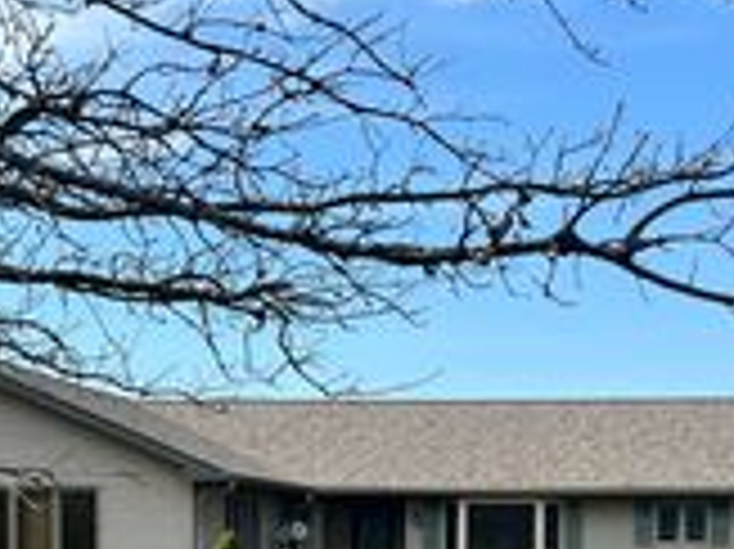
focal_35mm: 80
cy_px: 605
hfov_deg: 24.4
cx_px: 459
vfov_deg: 17.8
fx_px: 1695
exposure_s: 1/3704
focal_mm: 5.7
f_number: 1.5
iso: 50
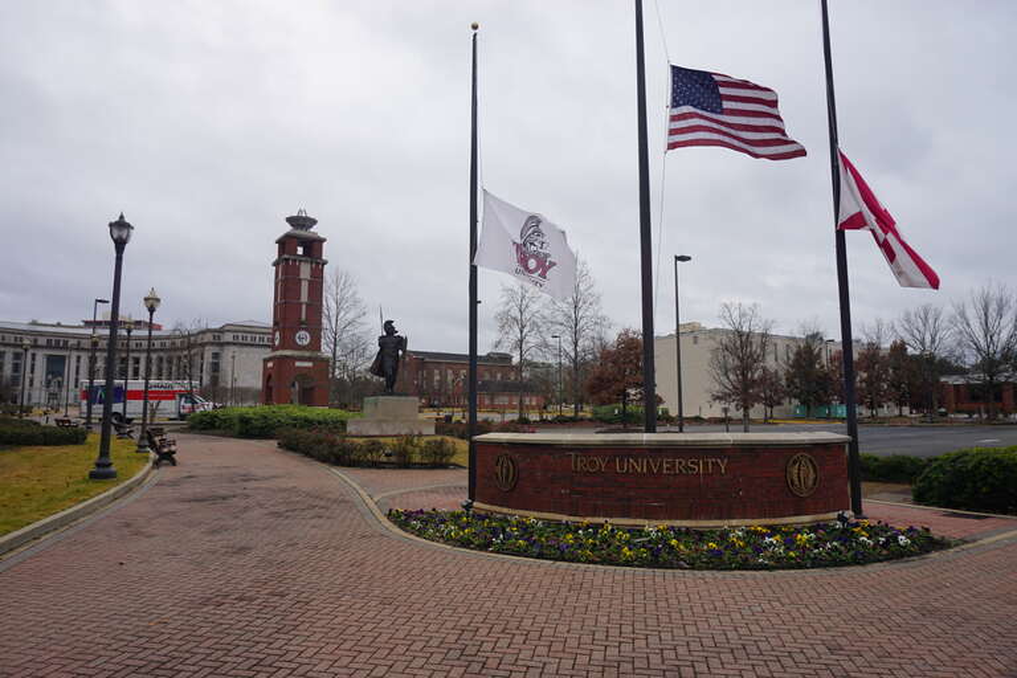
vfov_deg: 53.1
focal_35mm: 24
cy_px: 339
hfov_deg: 73.7
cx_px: 508
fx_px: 678
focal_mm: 16
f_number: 8
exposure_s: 1/100
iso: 100
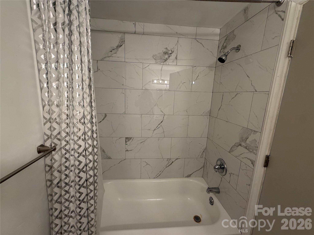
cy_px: 118
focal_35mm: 14
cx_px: 157
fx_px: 127
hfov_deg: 102.1
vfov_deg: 85.7
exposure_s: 1/120
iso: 160
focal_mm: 2.22
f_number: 2.2
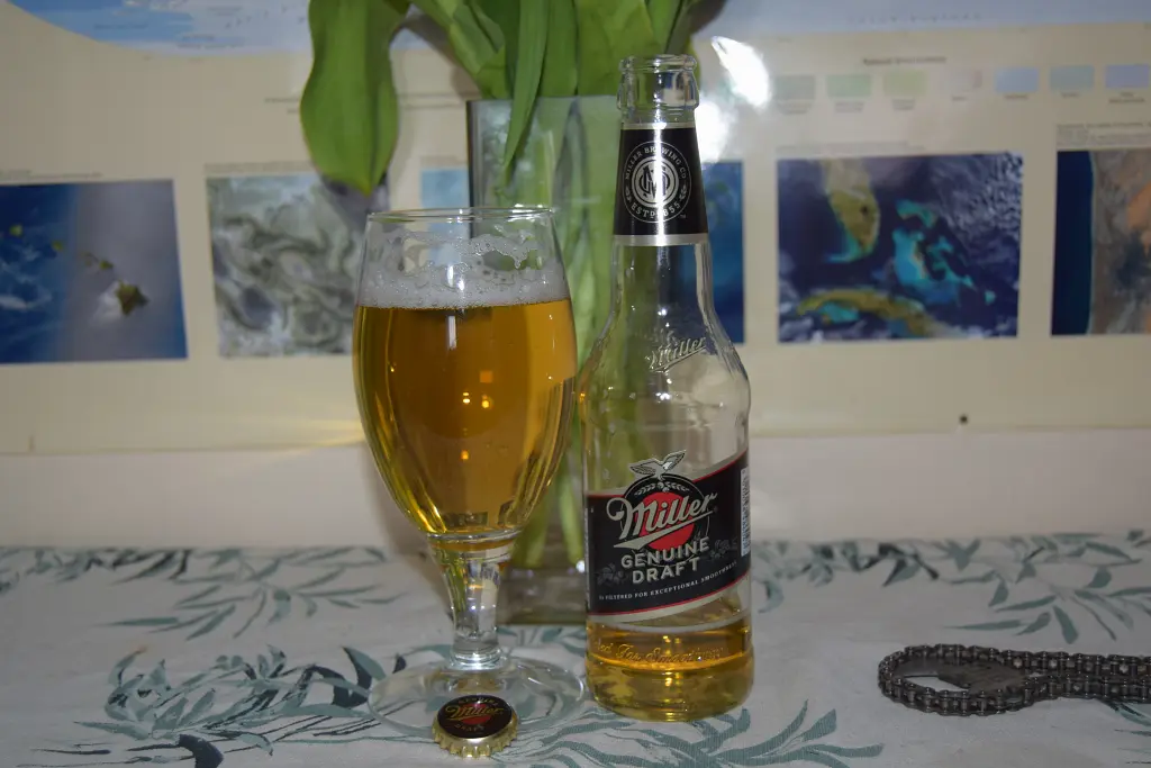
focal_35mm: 46
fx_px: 1487
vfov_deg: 29.0
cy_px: 384
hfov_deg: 42.3
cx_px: 576
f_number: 4.2
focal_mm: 31
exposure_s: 1/60
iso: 250
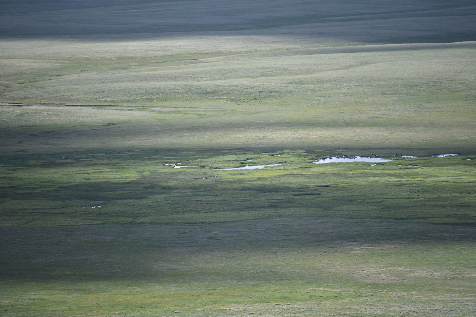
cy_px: 158
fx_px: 3967
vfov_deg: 4.6
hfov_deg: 6.9
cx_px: 238
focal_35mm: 300
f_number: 5.6
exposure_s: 1/640
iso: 200
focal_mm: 300
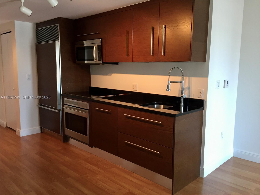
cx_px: 130
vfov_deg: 48.2
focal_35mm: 29
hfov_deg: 61.7
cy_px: 98
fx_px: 218
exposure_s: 1/30
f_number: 2.2
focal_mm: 4.15
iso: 100
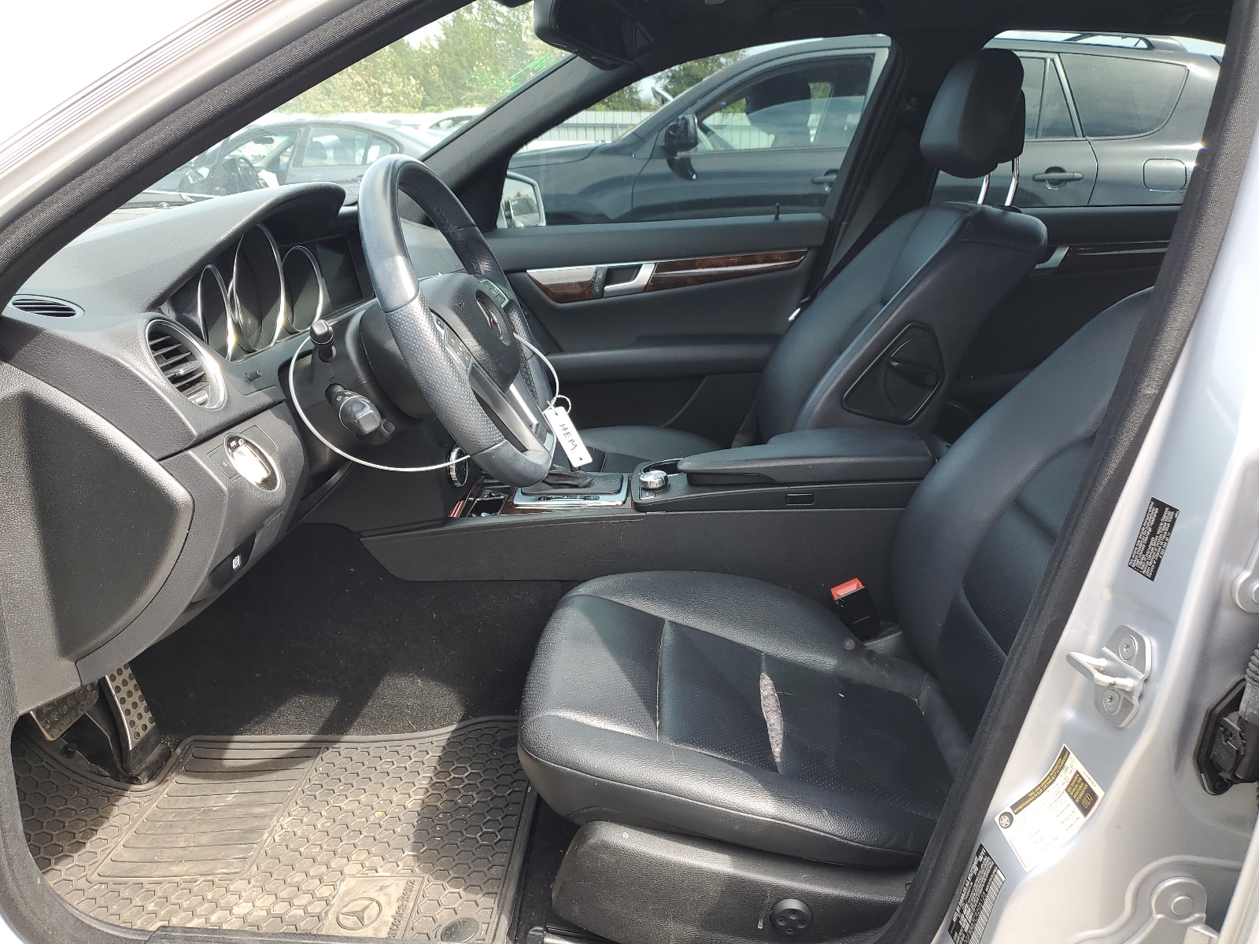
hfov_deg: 67.3
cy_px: 472
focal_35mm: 26
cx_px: 630
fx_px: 946
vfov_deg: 53.1
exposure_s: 1/303
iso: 50
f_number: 1.5
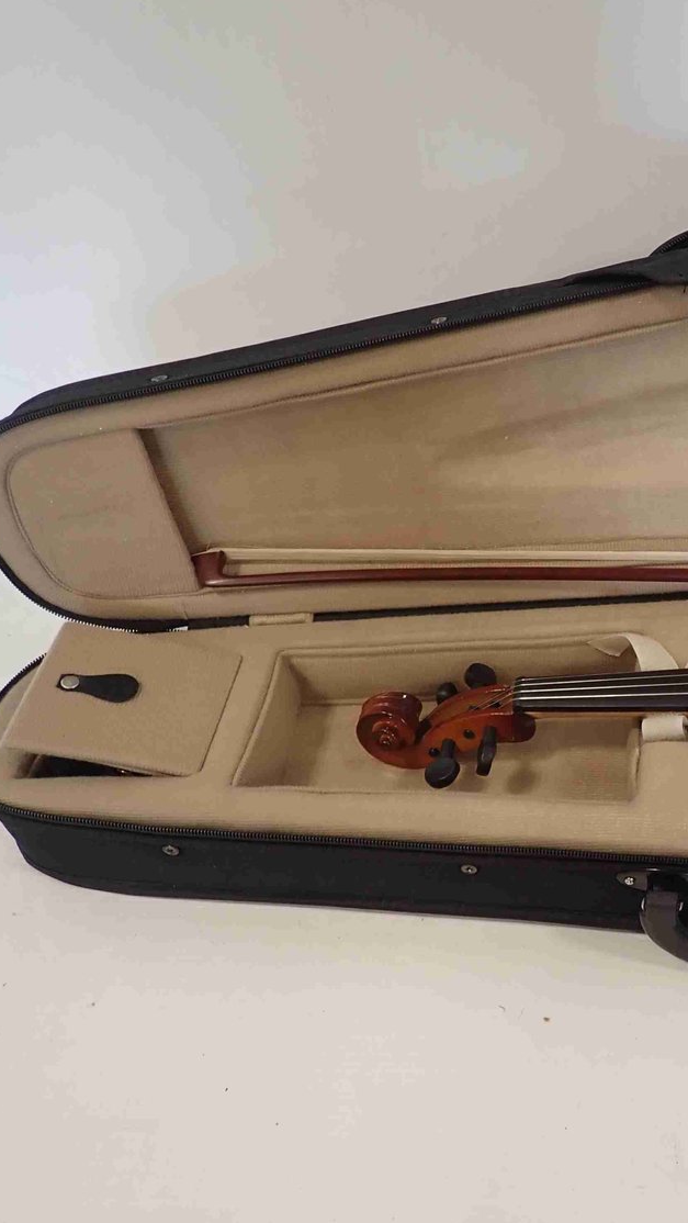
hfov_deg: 29.6
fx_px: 1199
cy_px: 612
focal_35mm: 37
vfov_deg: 54.0
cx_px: 710
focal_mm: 4.5
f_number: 2
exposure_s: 1/60
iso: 160
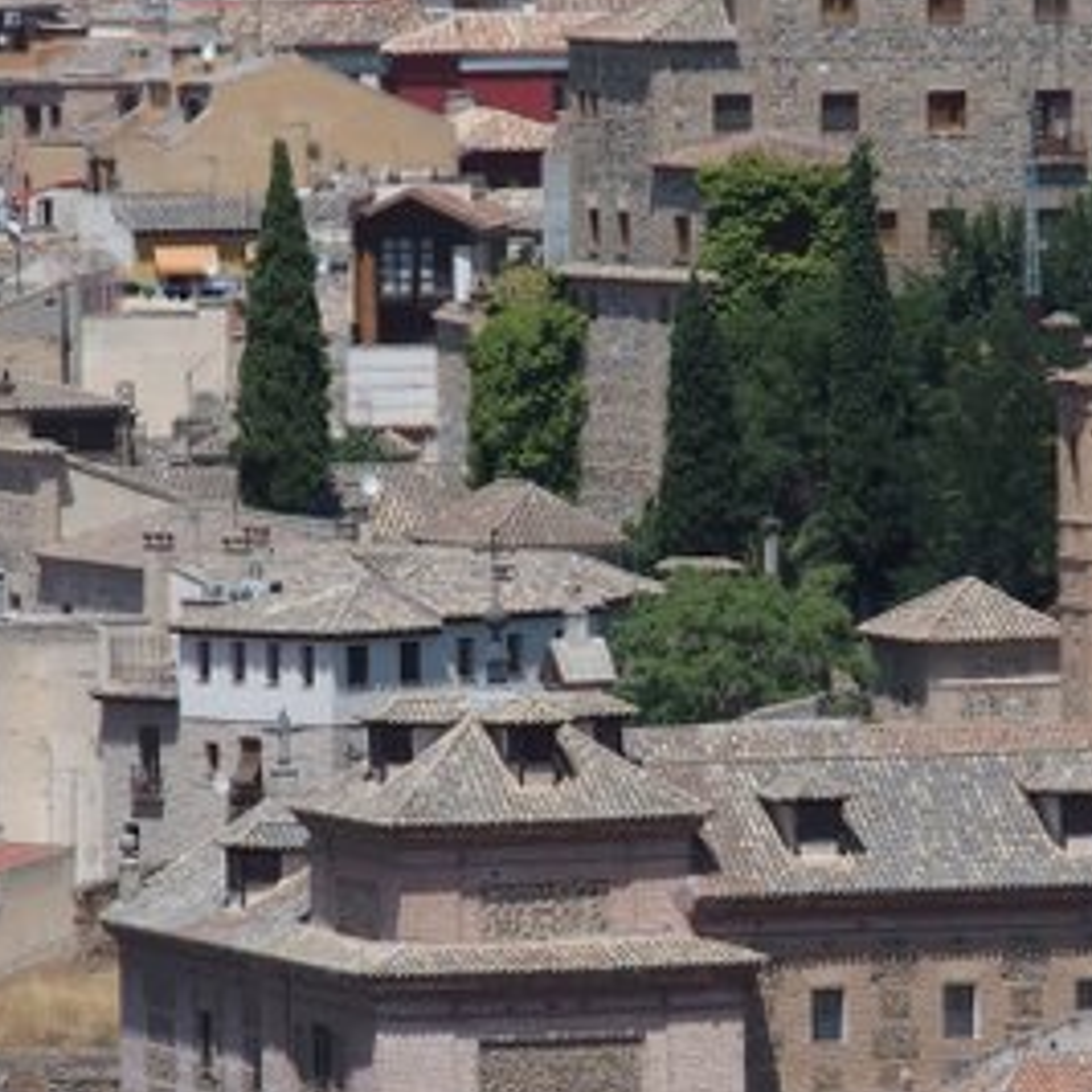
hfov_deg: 3.7
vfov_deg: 3.7
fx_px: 17024
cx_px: 634
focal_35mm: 477
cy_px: 728
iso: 100
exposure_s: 1/800
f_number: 5
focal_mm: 64.3
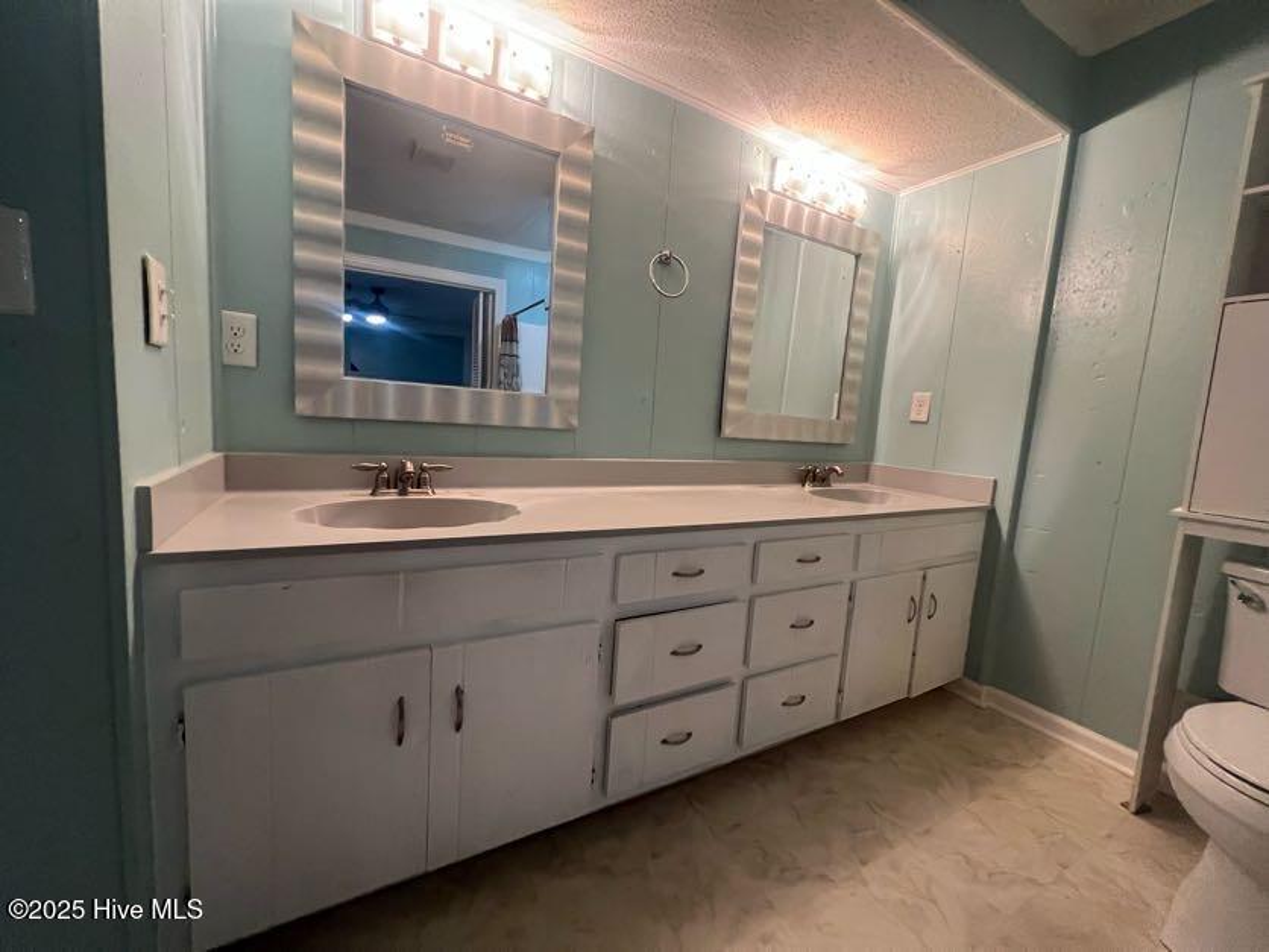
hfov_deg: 106.2
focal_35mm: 13
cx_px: 634
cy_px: 476
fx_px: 477
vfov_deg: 89.9
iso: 500
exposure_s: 1/60
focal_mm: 1.57
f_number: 1.8
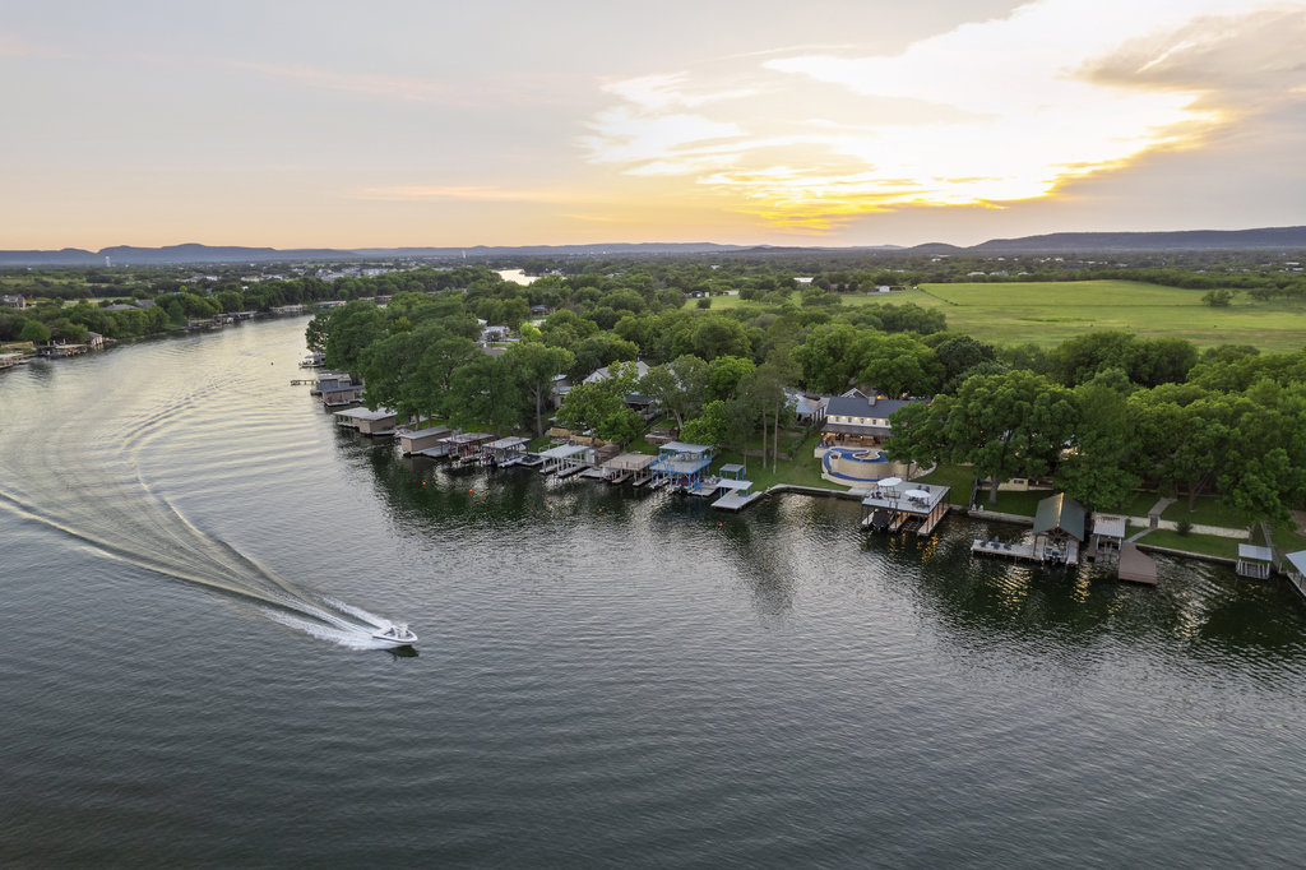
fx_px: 798
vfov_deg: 57.2
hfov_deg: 78.6
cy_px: 435
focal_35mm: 22
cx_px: 653
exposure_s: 1/50
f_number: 2.8
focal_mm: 8.38
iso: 200
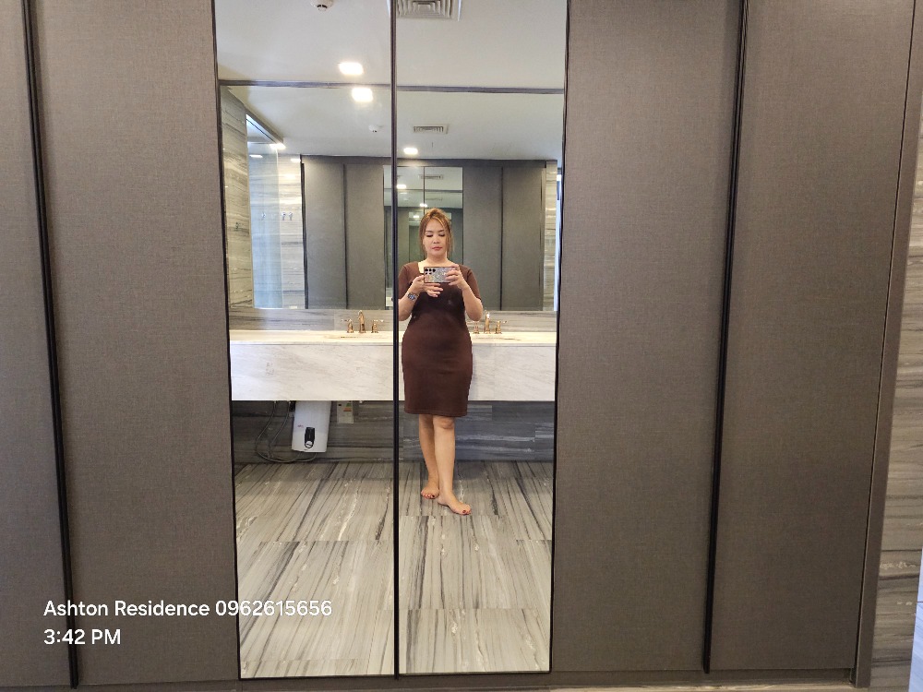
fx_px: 613
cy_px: 346
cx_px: 462
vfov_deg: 58.9
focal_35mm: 23
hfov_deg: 73.9
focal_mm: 6.3
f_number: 1.7
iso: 500
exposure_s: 1/40
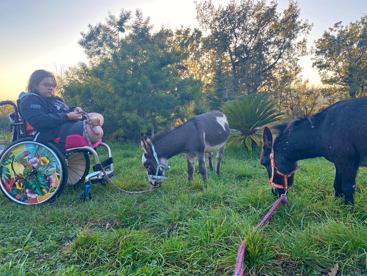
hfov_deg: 67.3
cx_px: 184
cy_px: 138
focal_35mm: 26
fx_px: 276
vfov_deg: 53.1
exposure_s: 1/295
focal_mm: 4.25
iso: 32
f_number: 1.8
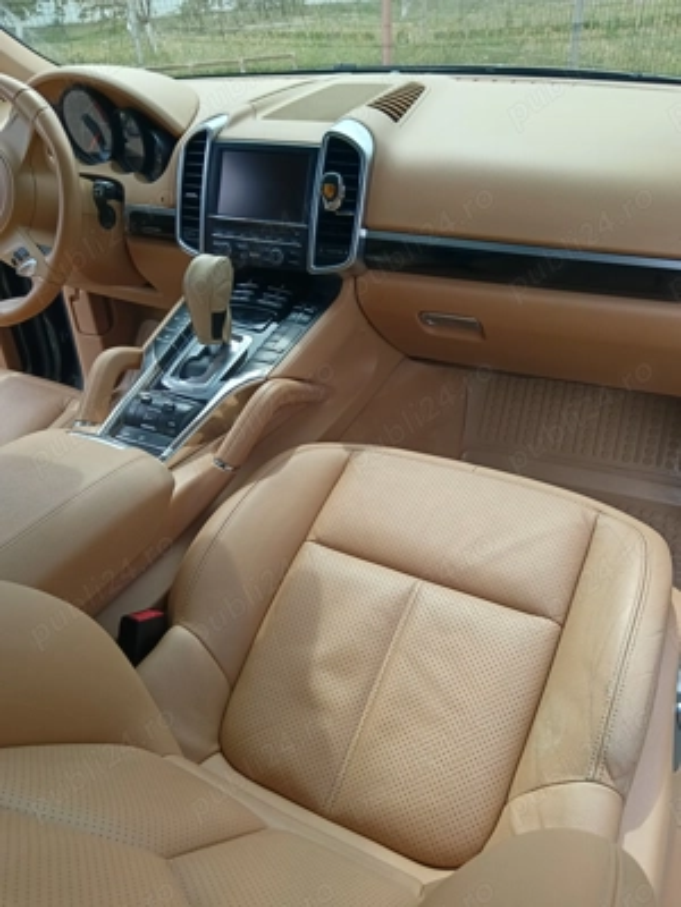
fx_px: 708
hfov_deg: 51.4
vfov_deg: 65.3
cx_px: 340
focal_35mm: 27
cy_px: 454
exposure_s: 1/233
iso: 100
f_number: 1.9
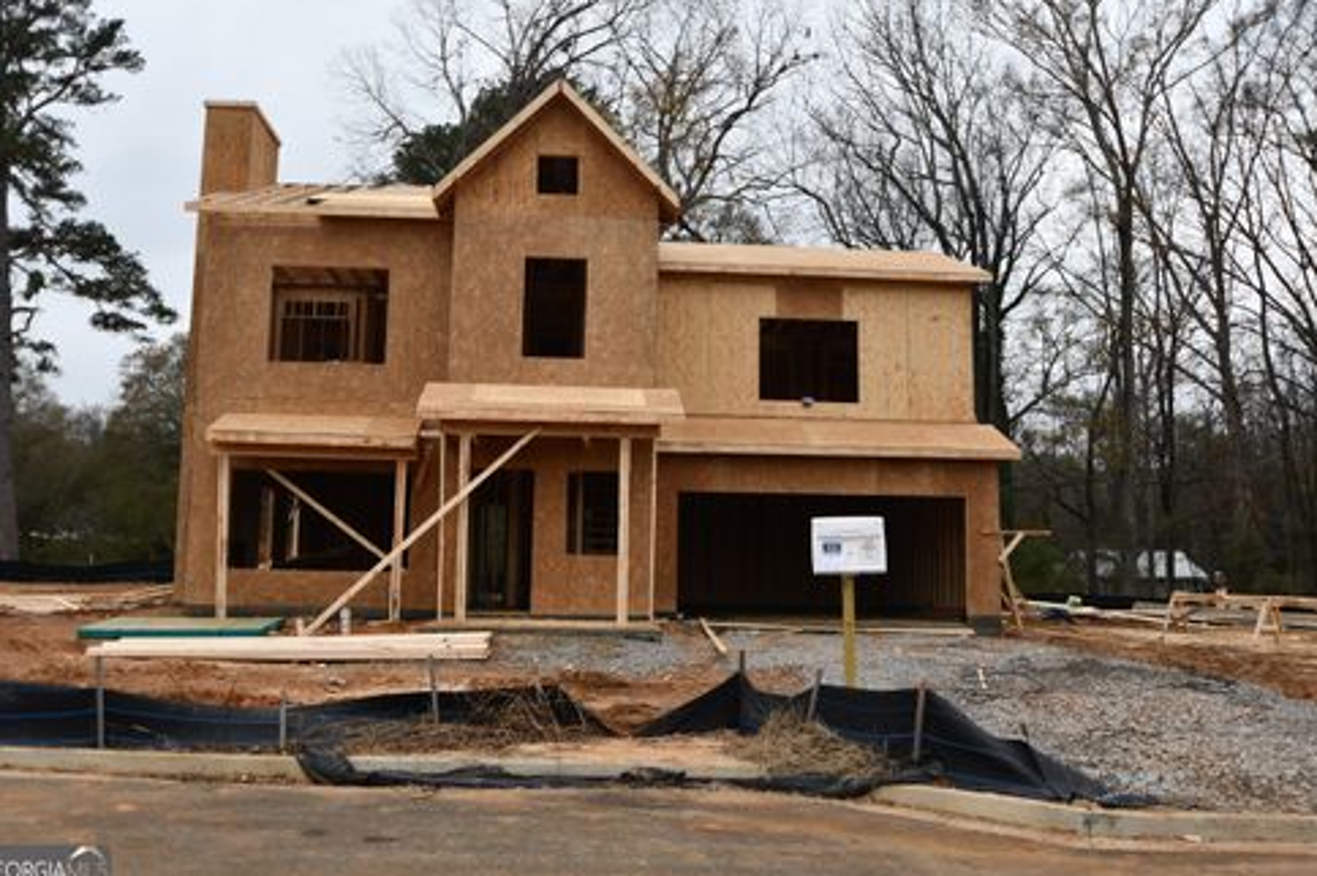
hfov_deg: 60.3
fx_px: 1133
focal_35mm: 31
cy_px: 437
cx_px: 656
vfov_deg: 42.3
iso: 250
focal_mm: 20
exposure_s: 1/250
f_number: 5.6
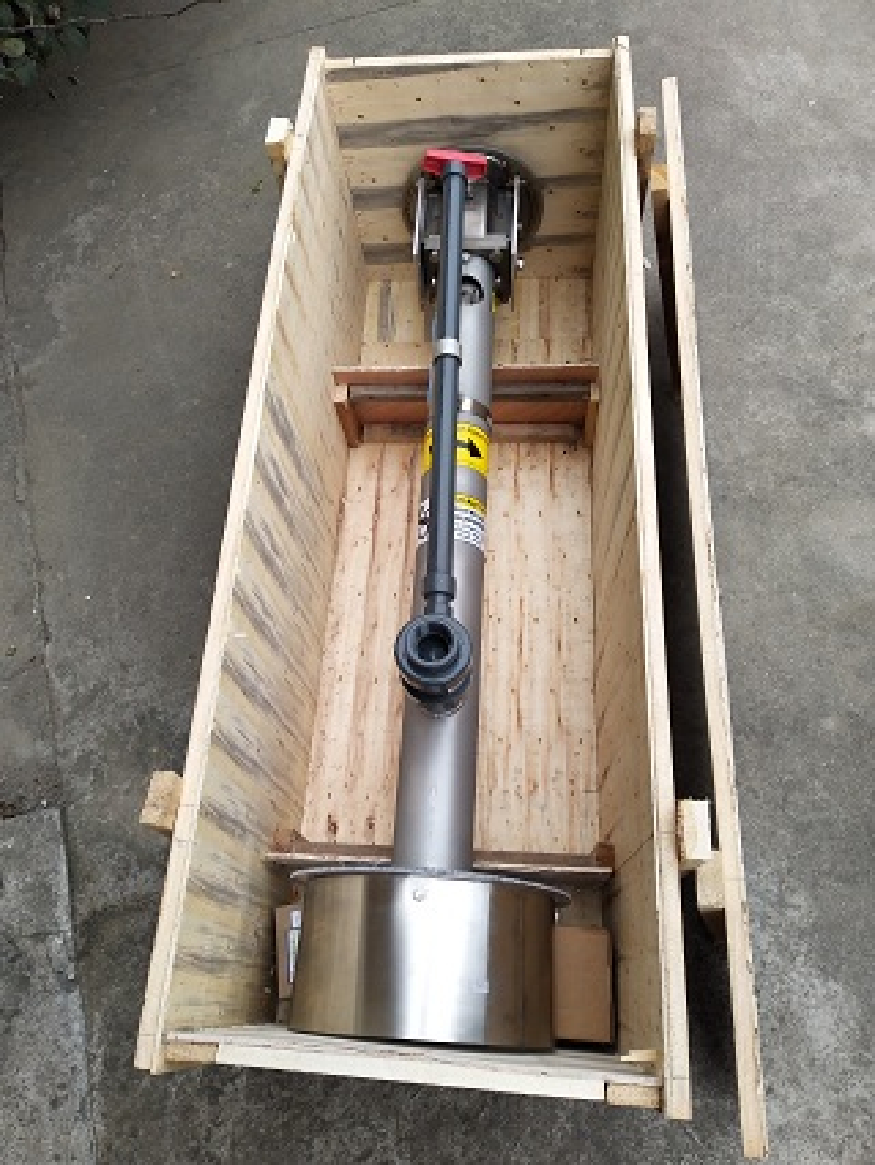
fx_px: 875
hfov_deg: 53.1
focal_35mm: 26
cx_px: 438
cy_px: 582
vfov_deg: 67.3
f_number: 2
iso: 50
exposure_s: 1/181
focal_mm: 3.88
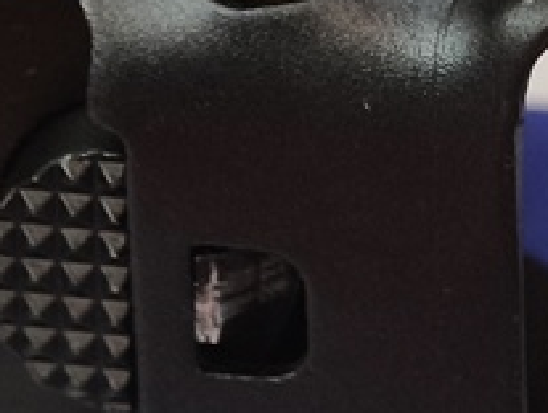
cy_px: 199
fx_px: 7802
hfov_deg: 4.0
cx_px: 79
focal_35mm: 492
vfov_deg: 3.0
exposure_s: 1/30
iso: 954
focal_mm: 22.48
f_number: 2.67
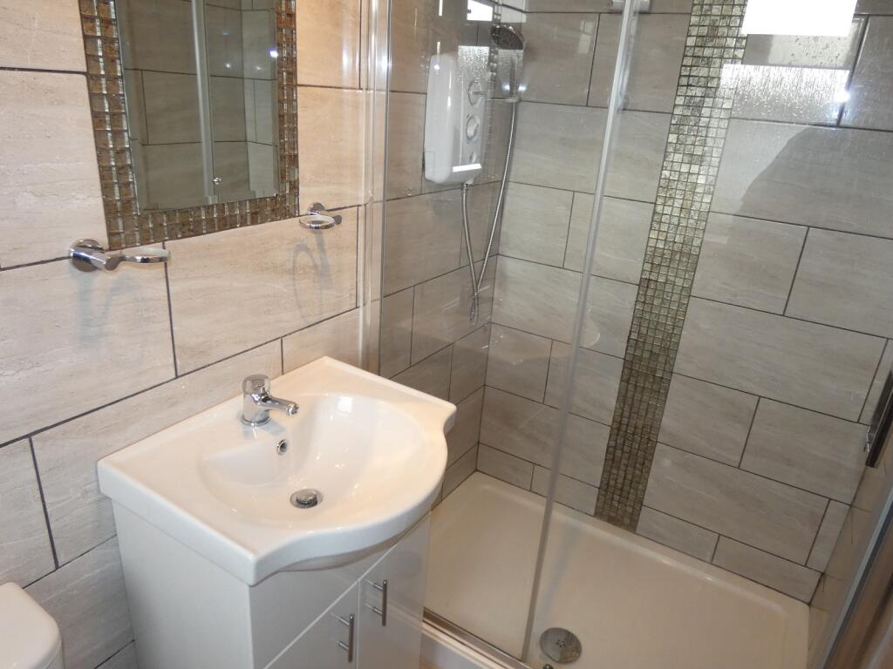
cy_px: 334
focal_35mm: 23
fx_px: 593
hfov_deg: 73.9
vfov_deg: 58.9
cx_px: 446
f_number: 3
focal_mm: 4.1
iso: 320
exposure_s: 1/60
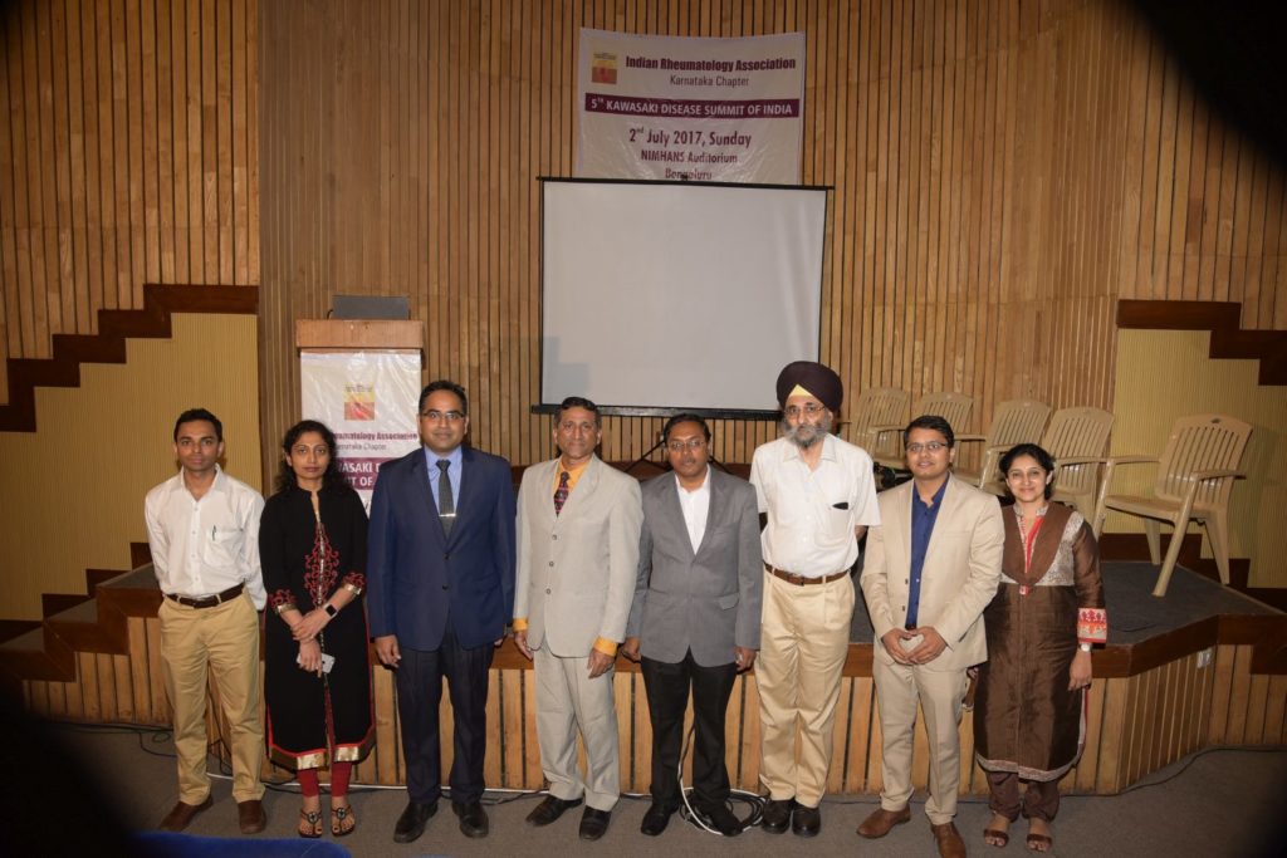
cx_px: 644
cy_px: 429
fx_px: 858
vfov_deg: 53.1
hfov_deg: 73.7
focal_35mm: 24
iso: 800
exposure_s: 1/125
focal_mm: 24
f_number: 5.6
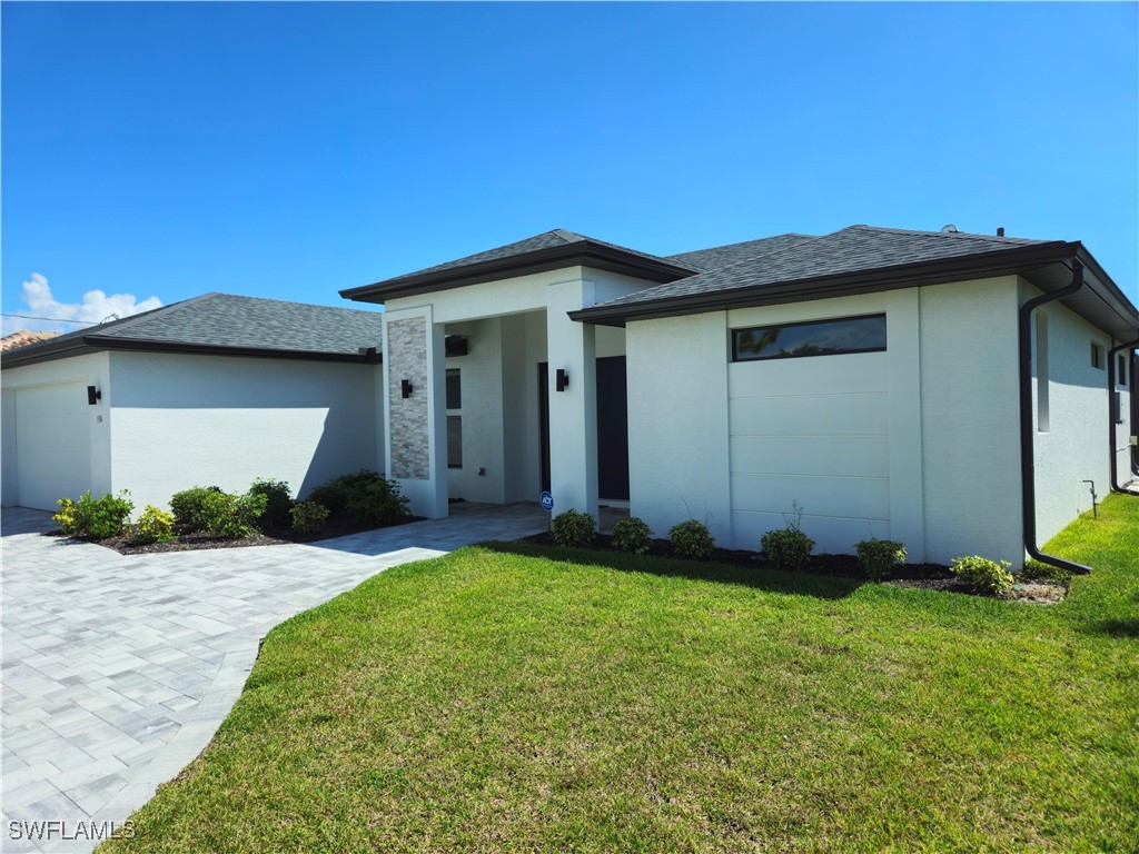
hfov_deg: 73.9
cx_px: 570
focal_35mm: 23
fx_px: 757
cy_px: 427
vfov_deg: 58.9
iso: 25
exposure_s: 1/2410
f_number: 1.8
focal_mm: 5.4
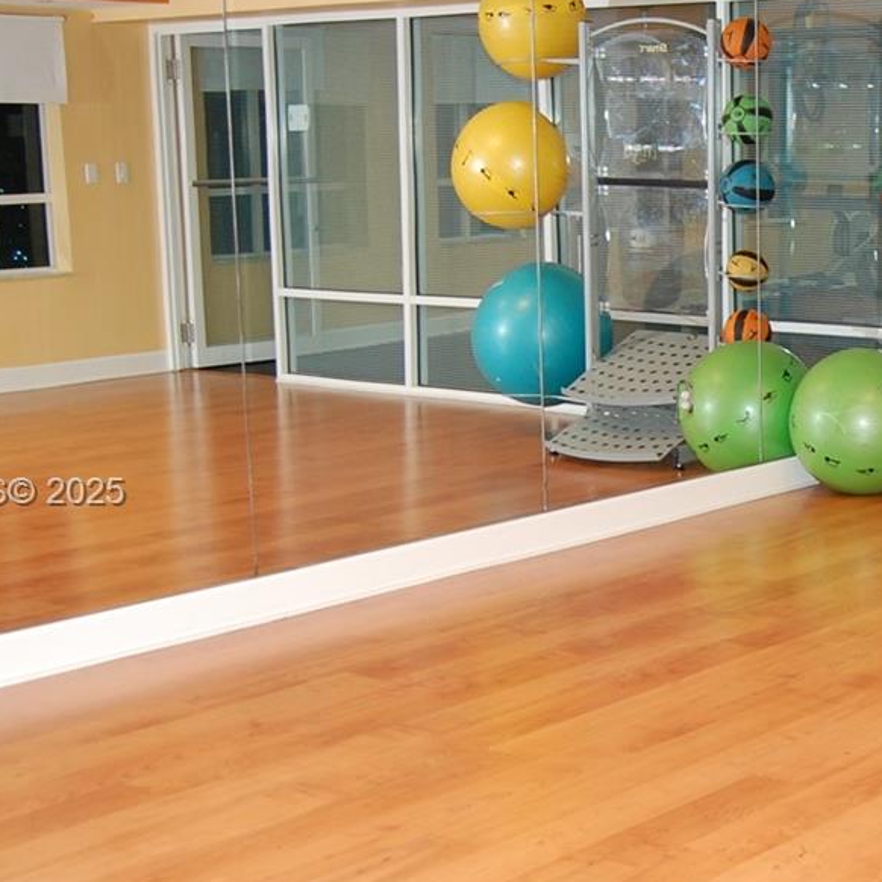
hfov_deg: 26.0
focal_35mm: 63
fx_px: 1816
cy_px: 495
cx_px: 865
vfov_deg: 27.3
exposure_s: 1/60
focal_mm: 18
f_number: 3.5
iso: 400
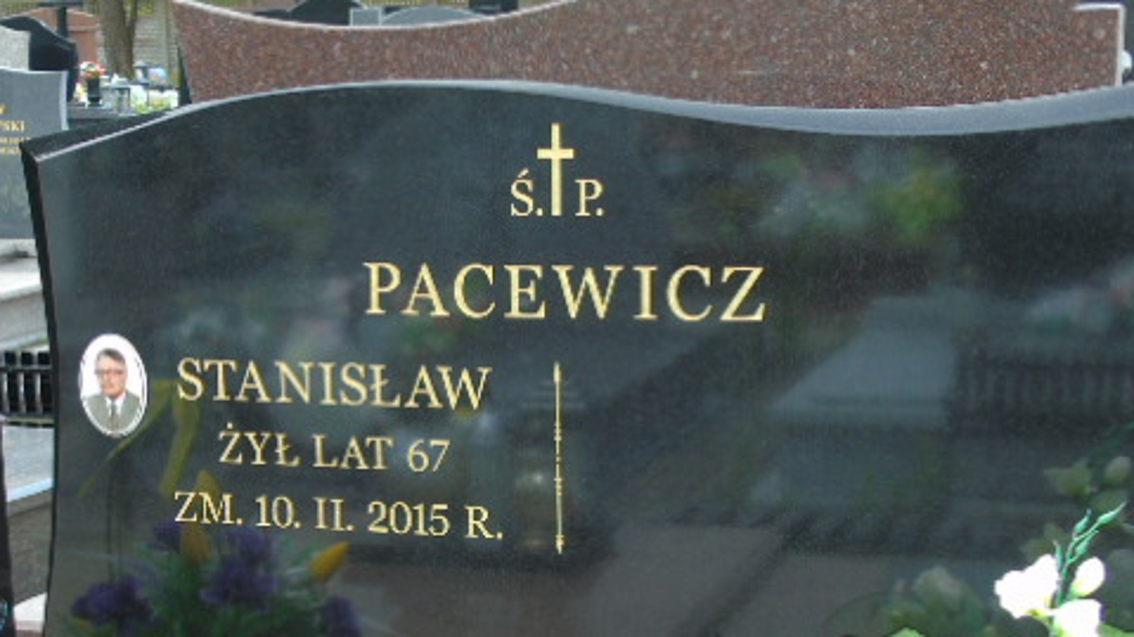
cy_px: 554
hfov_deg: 31.4
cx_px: 514
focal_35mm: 67
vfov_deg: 17.7
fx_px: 2014
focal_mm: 8.2
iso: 80
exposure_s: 1/100
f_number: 4.1
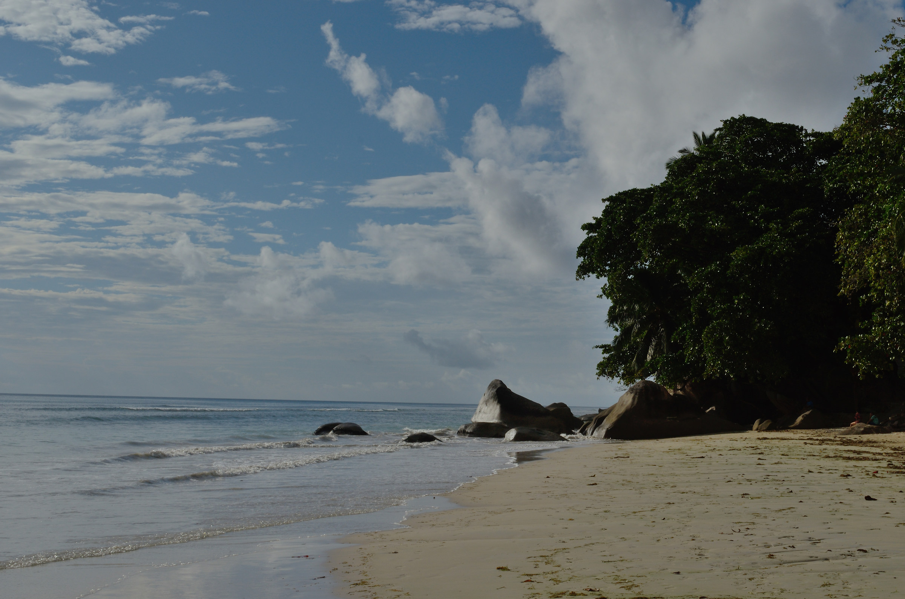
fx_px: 1317
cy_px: 300
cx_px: 452
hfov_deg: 37.9
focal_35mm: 52
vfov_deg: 25.6
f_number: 13
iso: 100
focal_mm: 35
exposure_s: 1/640
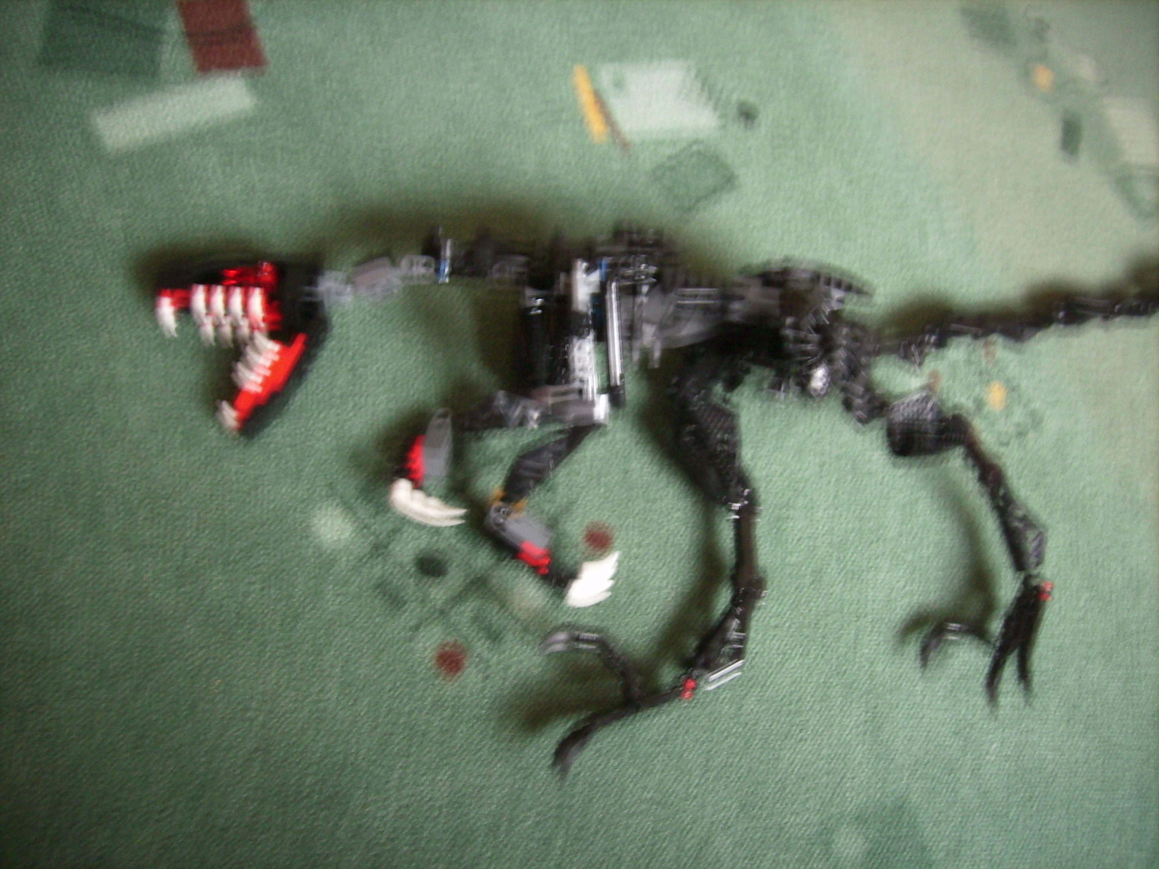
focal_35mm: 32
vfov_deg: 44.2
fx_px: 1071
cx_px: 580
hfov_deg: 56.8
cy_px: 434
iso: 50
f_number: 2.8
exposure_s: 1.2
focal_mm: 5.99
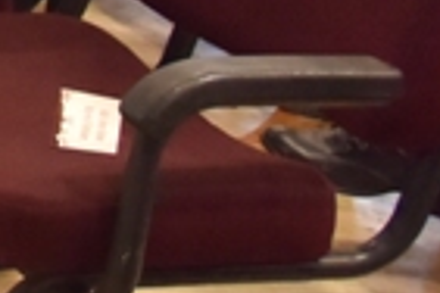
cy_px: -566
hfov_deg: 8.0
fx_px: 2395
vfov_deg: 6.4
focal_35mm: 196
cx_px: -1111
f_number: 4
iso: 2000
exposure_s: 1/60
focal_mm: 27
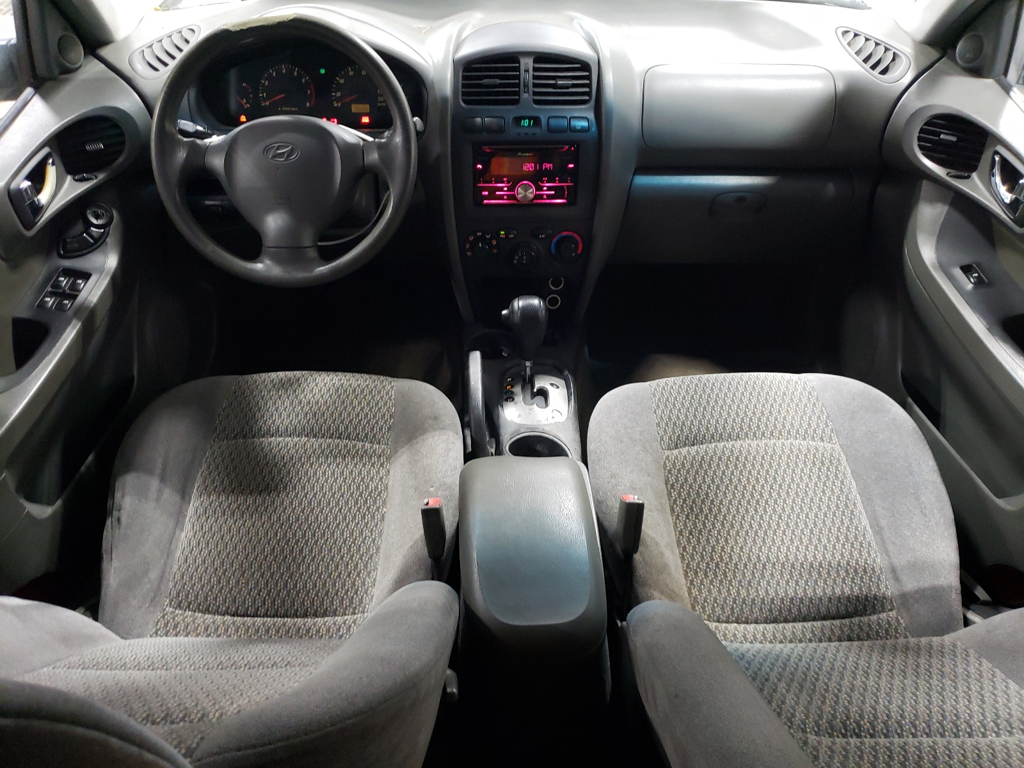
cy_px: 384
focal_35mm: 26
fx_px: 769
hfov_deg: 67.3
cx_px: 512
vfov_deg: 53.1
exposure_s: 1/30
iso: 282
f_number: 1.5
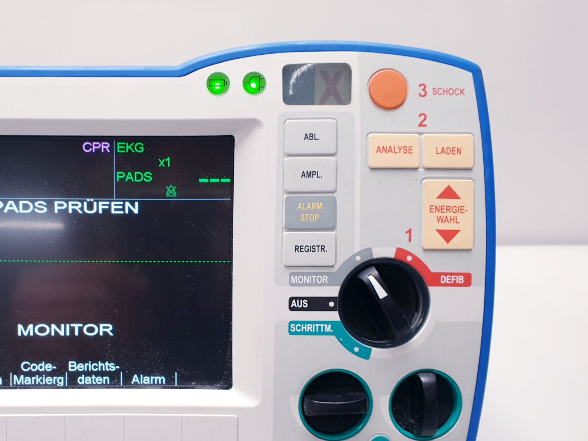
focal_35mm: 41
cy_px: 293
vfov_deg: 34.8
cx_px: 146
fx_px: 697
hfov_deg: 44.2
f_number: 2.4
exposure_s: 1/50
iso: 80
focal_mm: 4.3
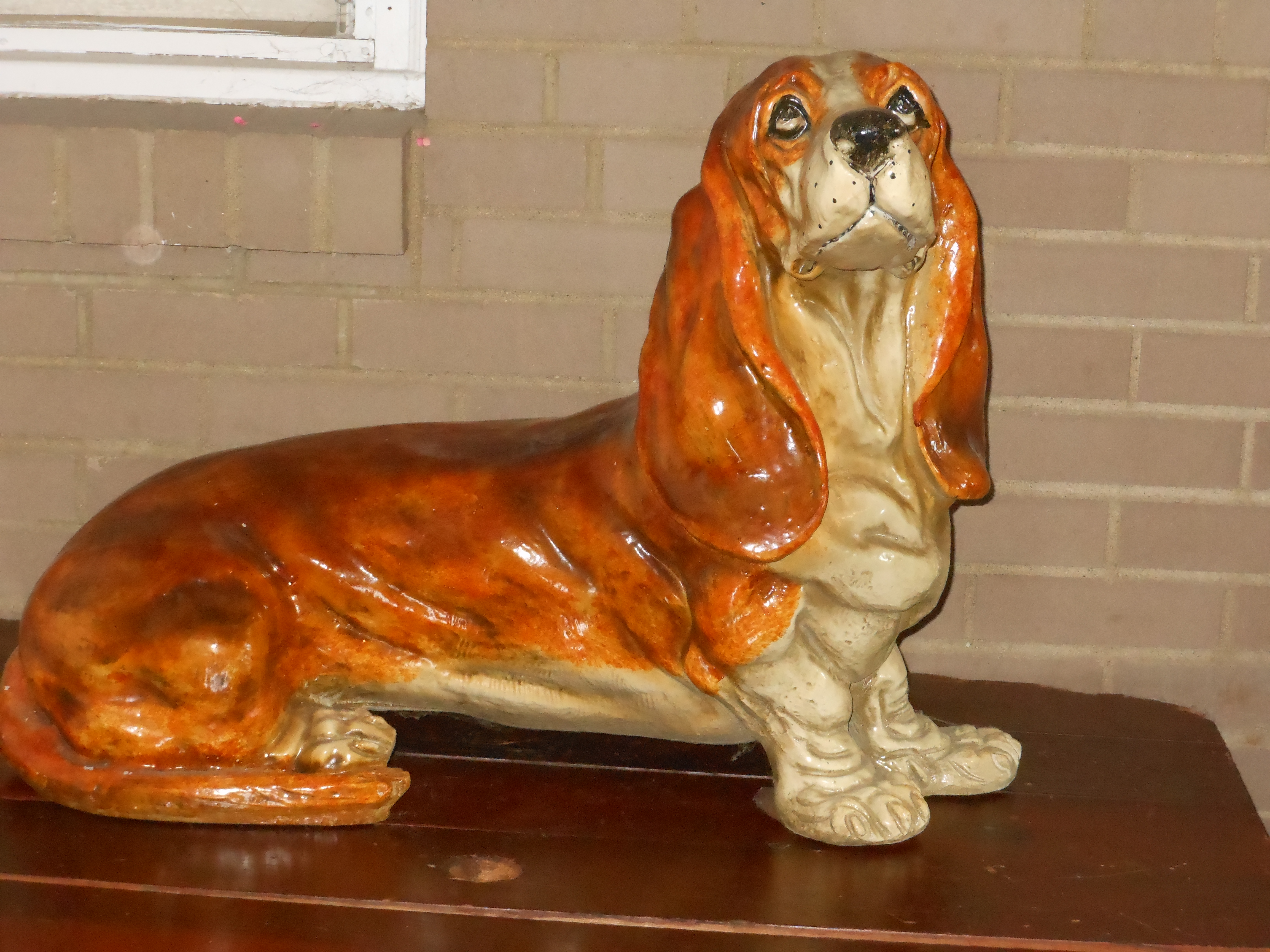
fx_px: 2715
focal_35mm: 74
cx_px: 635
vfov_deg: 19.9
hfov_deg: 26.3
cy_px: 476
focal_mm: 13.2
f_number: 5.2
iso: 640
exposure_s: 1/60
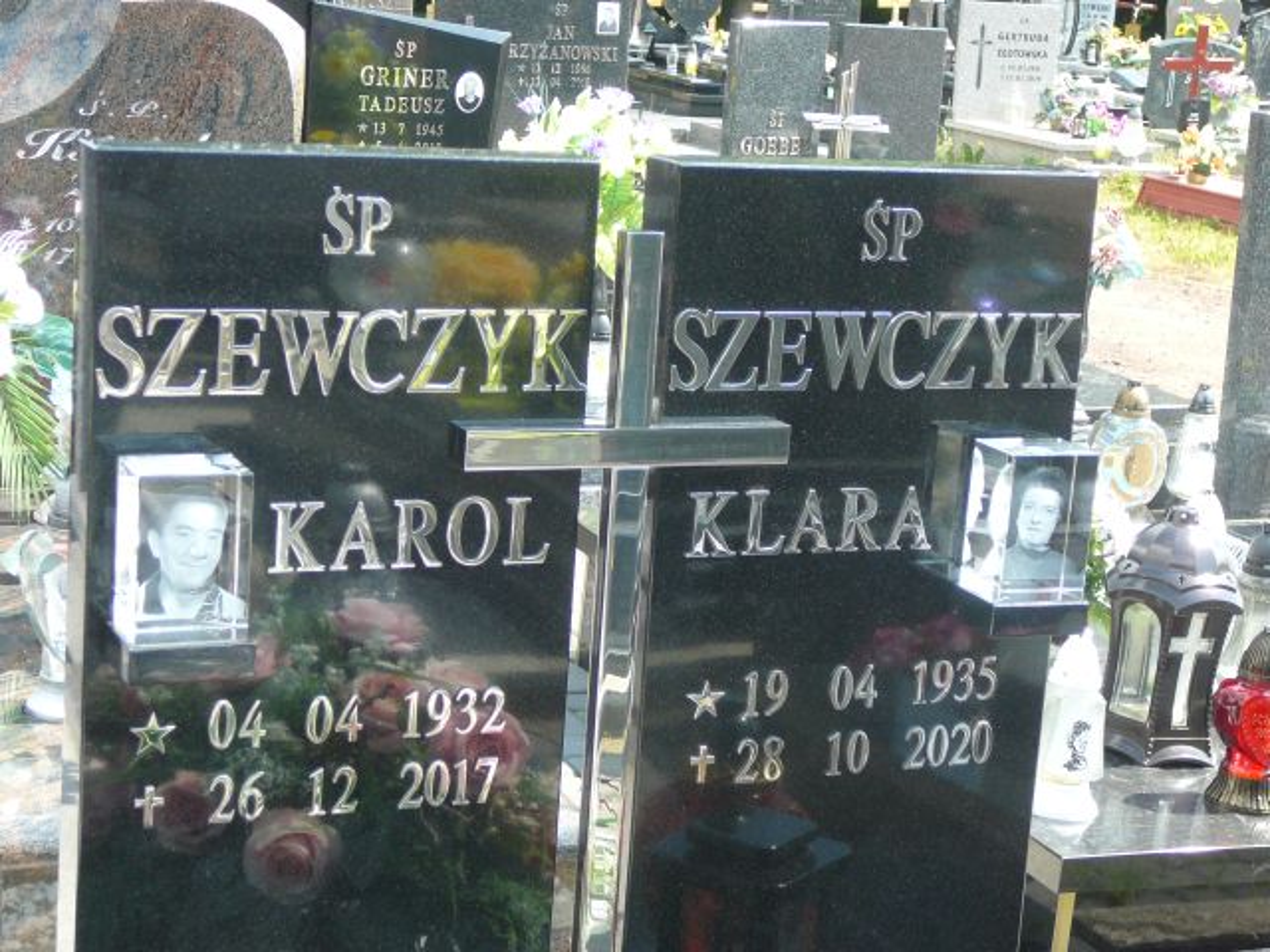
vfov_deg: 20.7
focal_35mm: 71
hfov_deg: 27.4
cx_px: 635
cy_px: 476
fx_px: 2605
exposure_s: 1/160
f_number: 3.7
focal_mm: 10.5
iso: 80
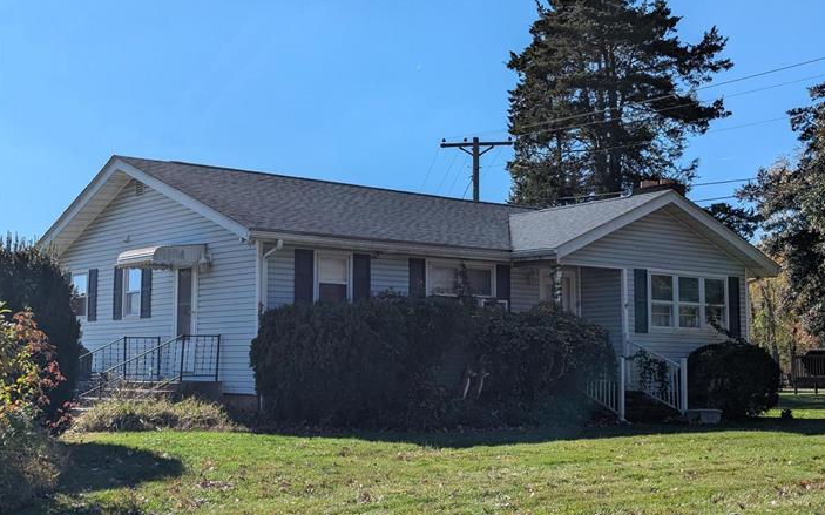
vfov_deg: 24.9
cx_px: 415
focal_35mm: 52
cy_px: 257
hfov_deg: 38.9
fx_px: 1169
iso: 46
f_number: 1.85
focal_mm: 6.81
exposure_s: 1/3448
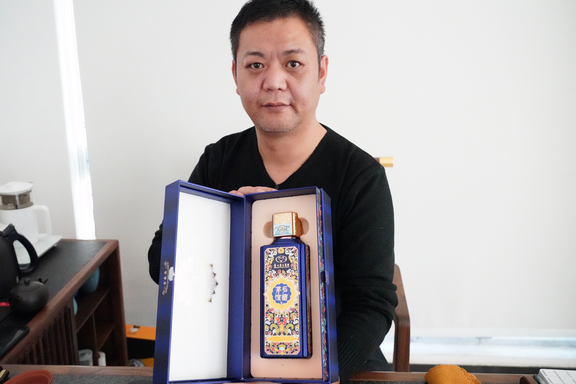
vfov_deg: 45.0
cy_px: 193
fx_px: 464
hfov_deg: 63.6
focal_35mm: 29
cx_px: 273
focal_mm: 26
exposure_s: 1/2500
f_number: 4
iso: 32000
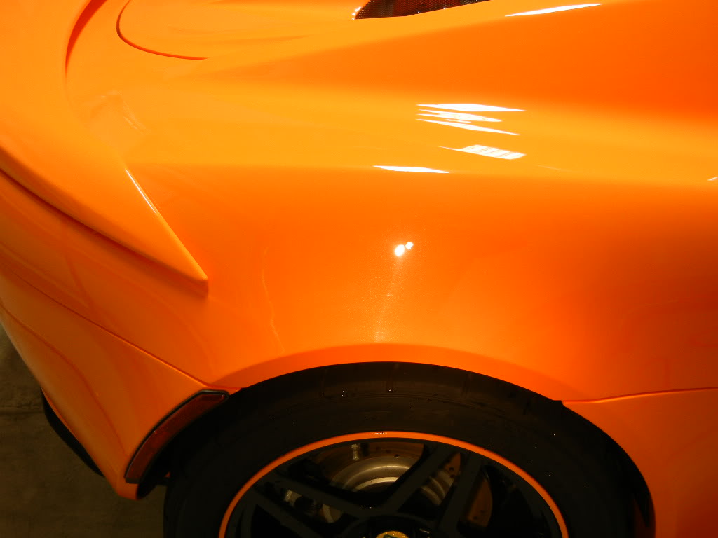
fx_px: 809
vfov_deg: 36.8
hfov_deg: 47.9
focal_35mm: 39
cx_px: 359
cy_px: 269
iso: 160
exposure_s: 1/40
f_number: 3.7
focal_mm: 7.1
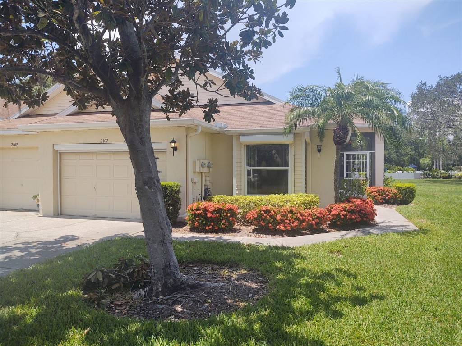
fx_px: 360
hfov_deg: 65.3
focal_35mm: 27
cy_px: 173
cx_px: 231
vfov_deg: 51.4
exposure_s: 1/3961
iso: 100
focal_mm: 4.75
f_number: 1.7
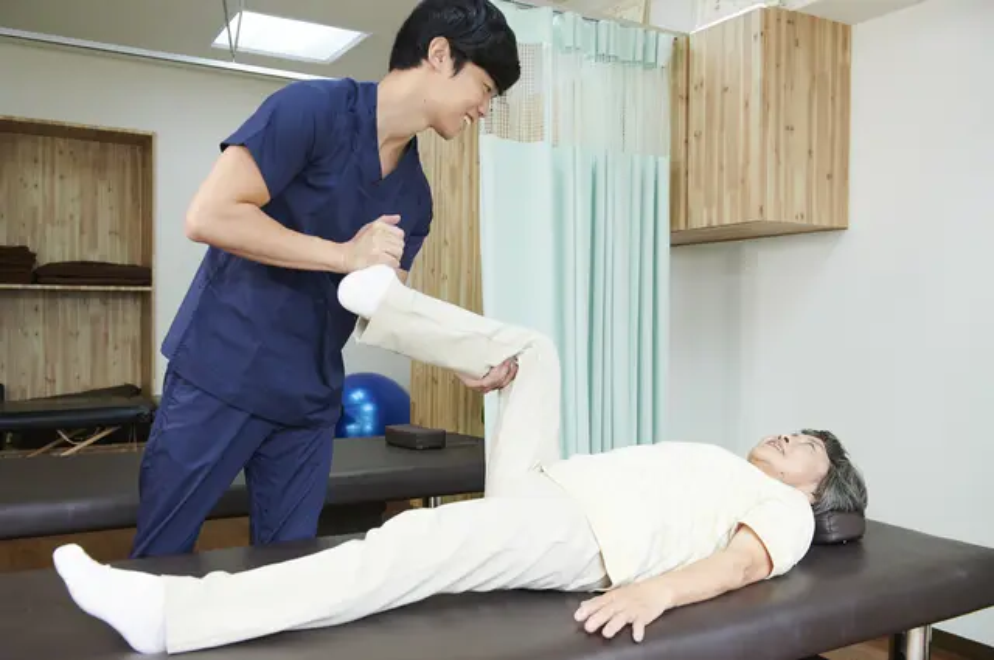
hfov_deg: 58.8
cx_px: 497
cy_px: 330
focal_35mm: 32
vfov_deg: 41.0
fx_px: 882
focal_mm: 32
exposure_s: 1/160
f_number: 4
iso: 800
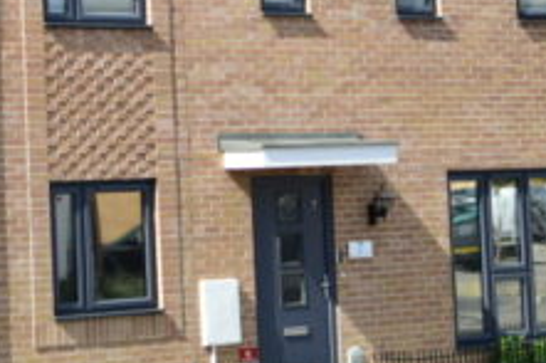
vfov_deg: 9.2
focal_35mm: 148
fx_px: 2249
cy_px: 1
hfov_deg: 13.8
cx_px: 127
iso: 160
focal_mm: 35
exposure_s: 1/4000
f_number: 1.8
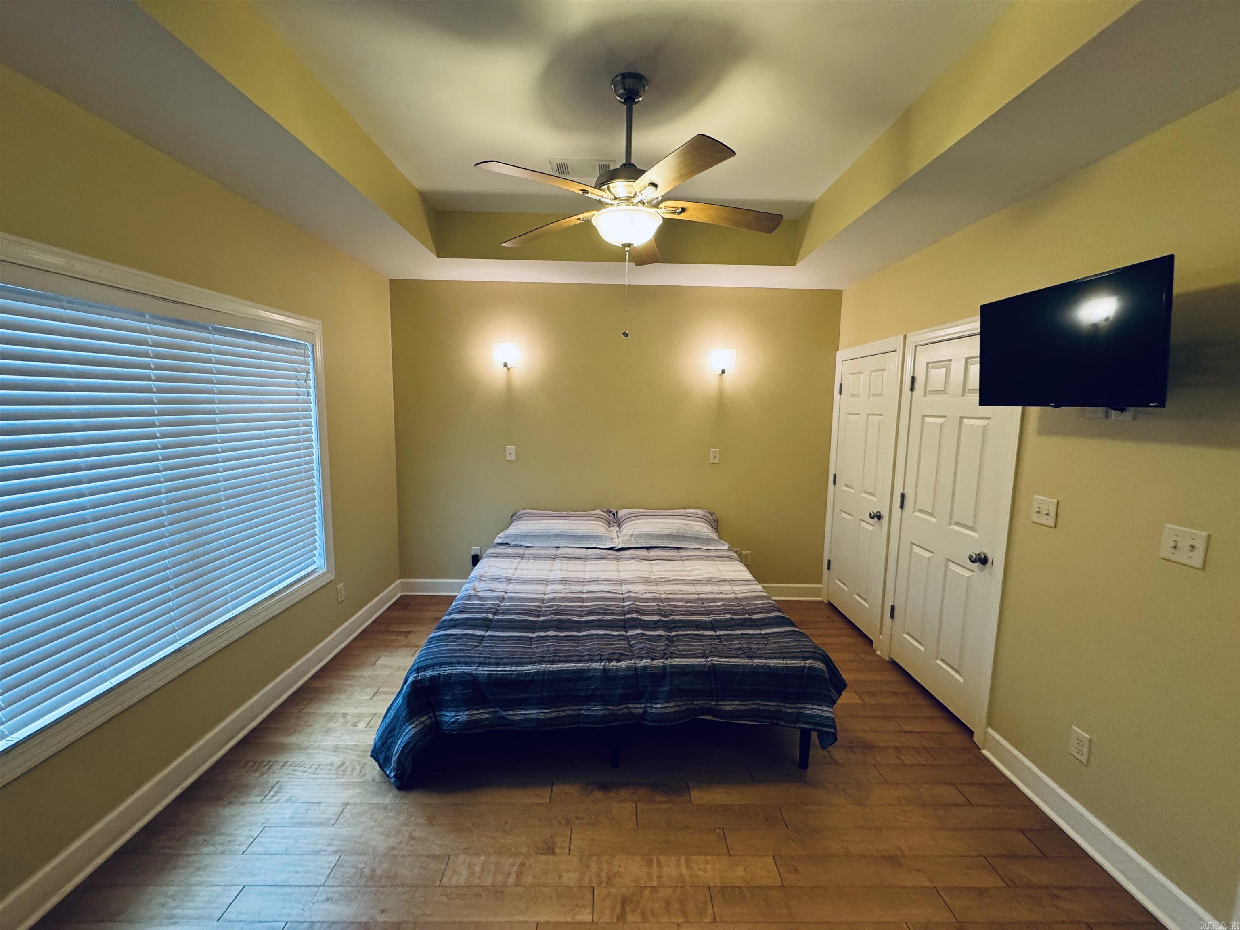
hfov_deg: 102.1
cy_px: 465
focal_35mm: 14
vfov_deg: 85.7
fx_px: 502
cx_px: 620
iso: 250
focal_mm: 2.22
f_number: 2.2
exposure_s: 1/60
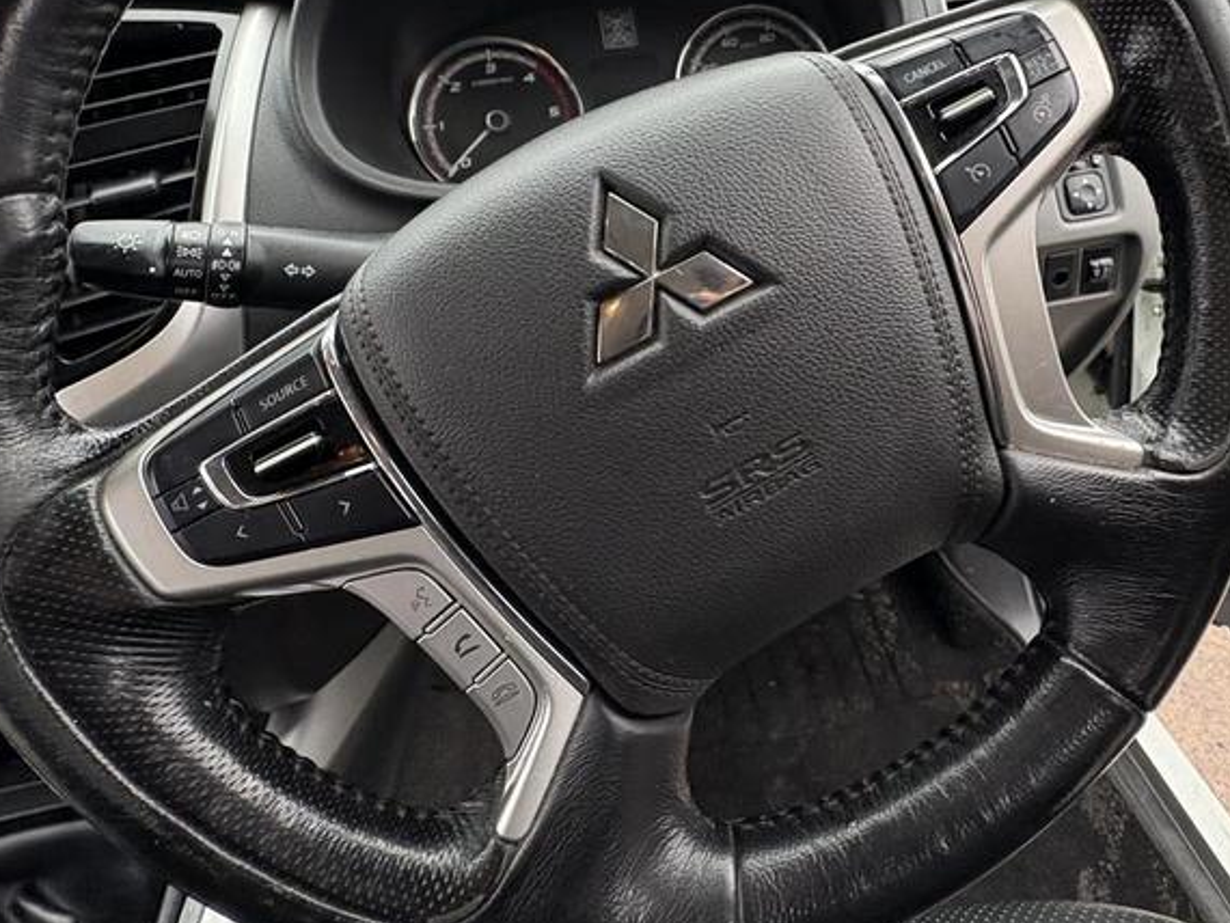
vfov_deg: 59.2
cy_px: 283
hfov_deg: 75.2
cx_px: 760
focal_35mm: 22
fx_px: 782
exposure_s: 1/83
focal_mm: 2.22
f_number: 2.2
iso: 200
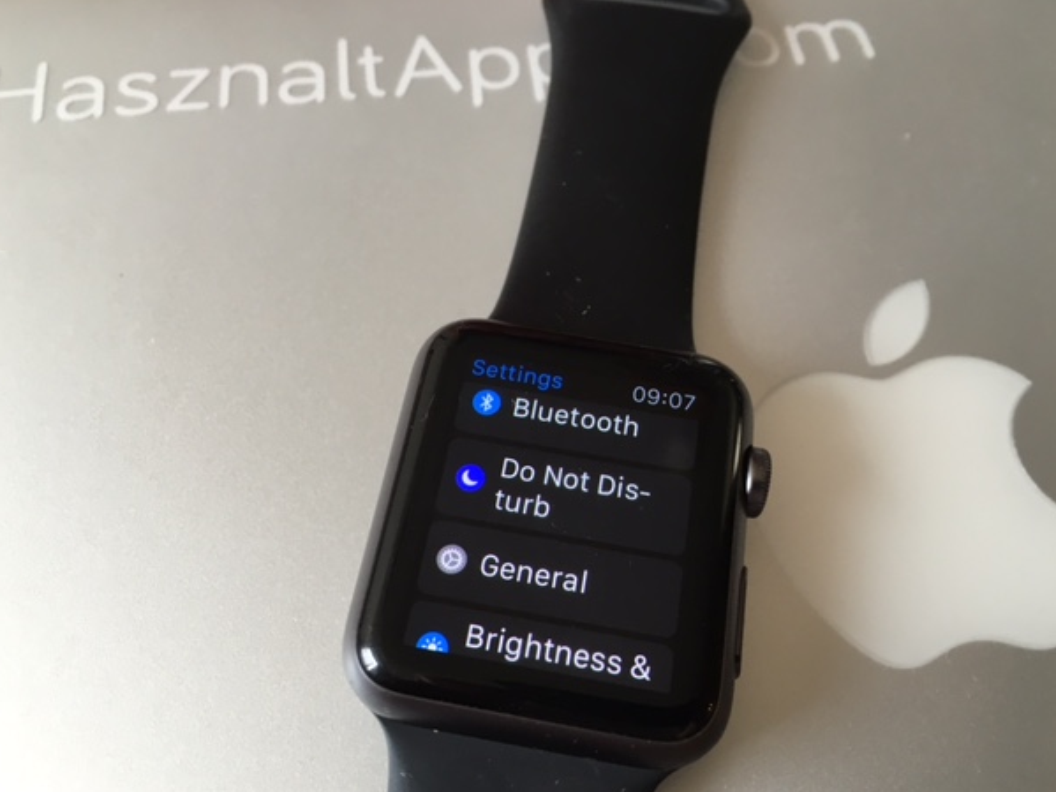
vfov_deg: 45.4
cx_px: 527
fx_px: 946
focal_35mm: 31
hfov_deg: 58.4
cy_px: 406
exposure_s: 1/33
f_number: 2.2
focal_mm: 4.15
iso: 80
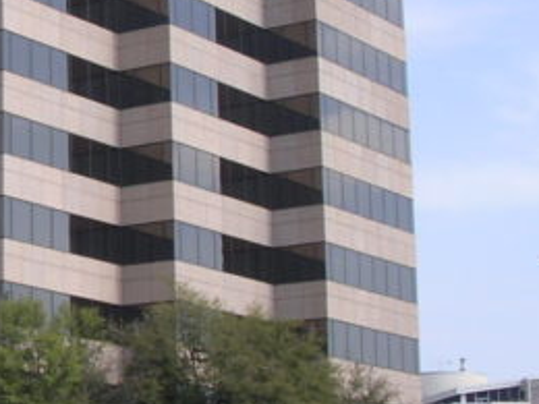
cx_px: -243
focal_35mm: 121
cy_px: 184
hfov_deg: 15.2
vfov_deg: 12.2
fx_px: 1884
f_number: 5.8
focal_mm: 6.2
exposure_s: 1/200
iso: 100
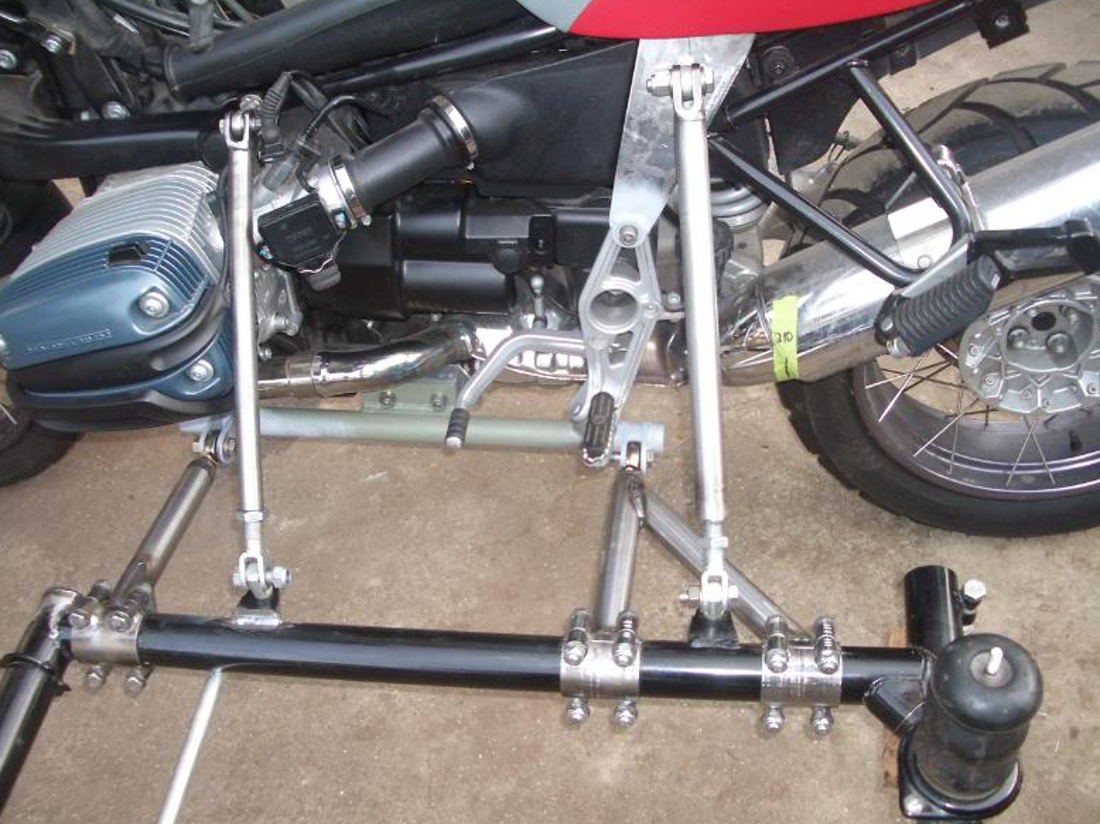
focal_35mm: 36
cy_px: 417
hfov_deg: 51.4
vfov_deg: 39.6
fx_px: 1144
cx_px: 544
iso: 200
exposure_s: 1/60
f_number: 2.6
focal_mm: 5.8
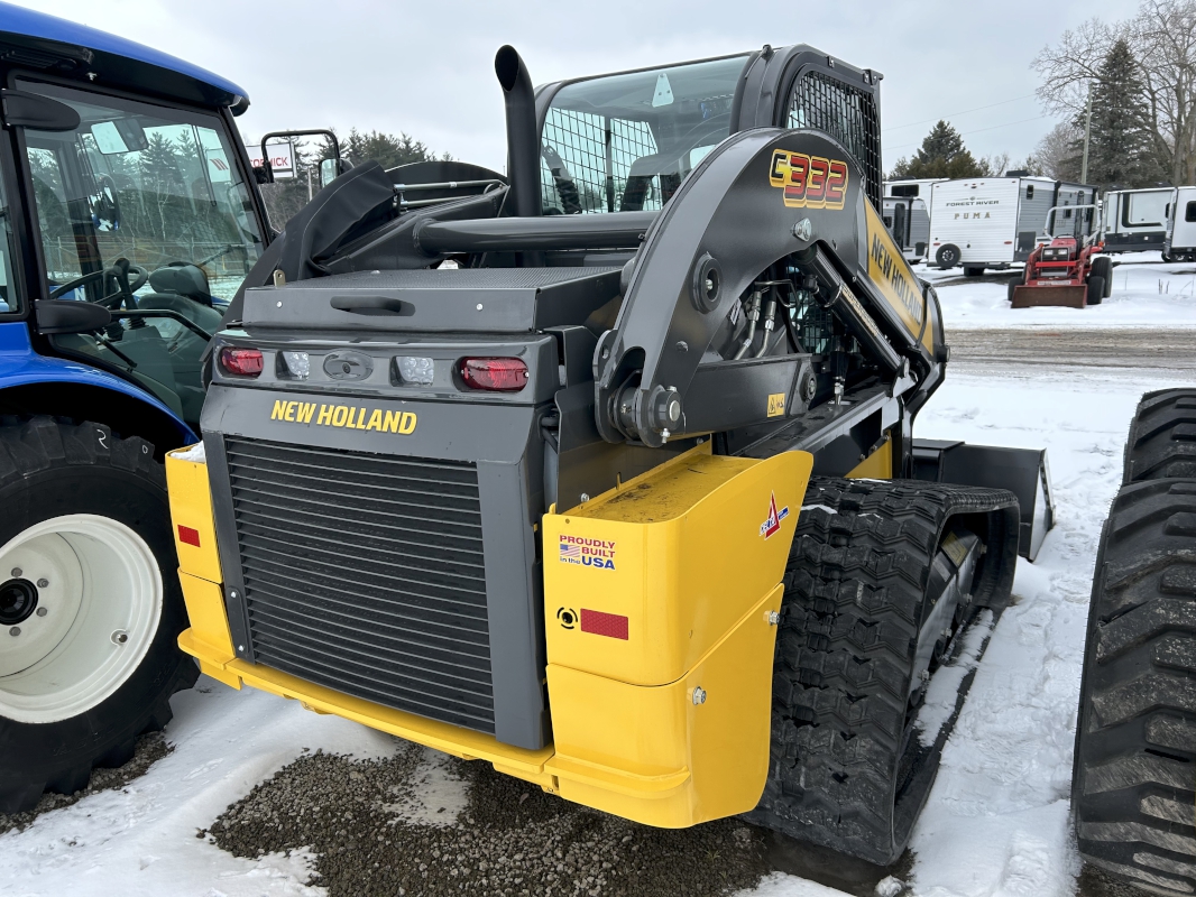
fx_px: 899
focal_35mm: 26
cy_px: 448
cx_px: 598
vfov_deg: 53.1
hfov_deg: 67.3
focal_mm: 5.7
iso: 50
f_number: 1.5
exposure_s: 1/1224
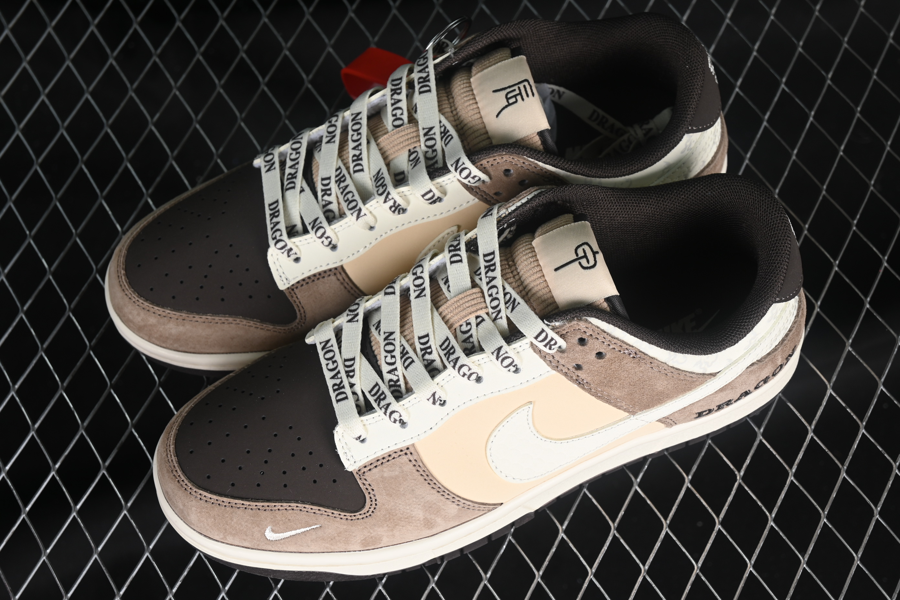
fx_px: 1875
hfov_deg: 27.0
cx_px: 450
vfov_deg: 18.2
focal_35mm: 75
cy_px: 300
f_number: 7.1
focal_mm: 50
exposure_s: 1/60
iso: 160
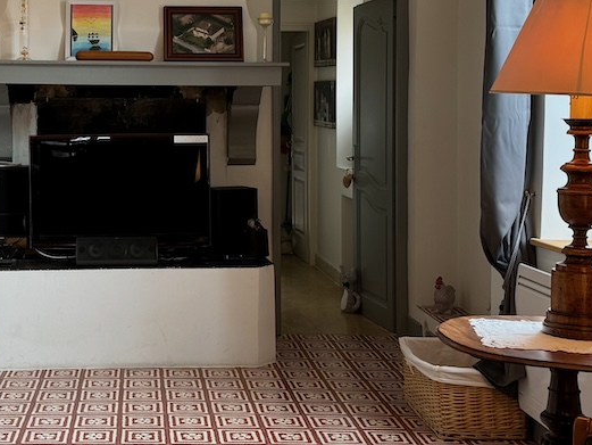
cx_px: 132
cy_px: 126
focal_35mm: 59
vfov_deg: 24.6
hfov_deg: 32.0
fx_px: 1009
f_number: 1.78
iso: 160
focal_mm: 6.76
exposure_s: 1/50
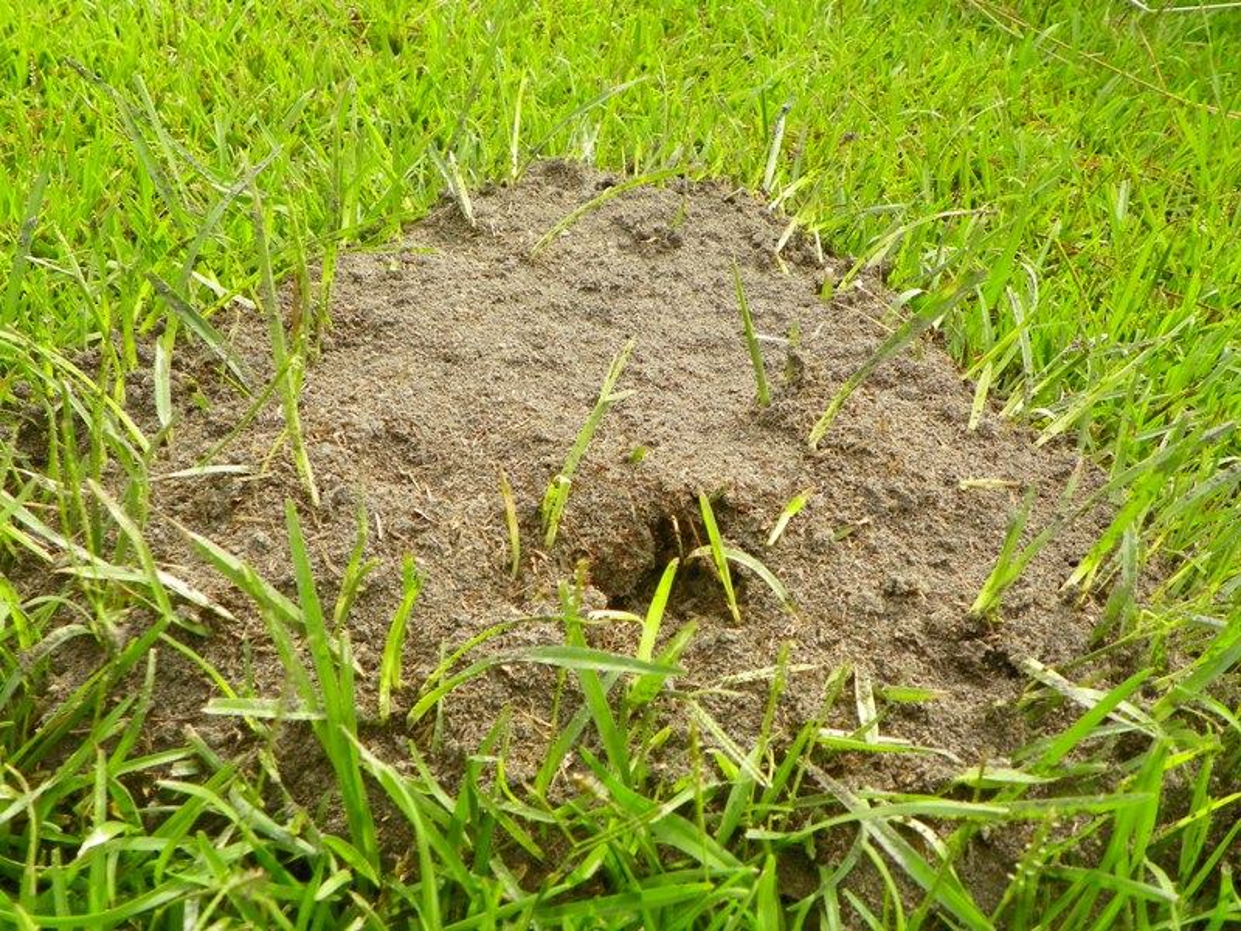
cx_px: 620
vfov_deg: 33.6
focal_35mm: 43
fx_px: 1542
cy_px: 466
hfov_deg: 43.9
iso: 64
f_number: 3.5
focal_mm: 7.6
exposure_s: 1/160
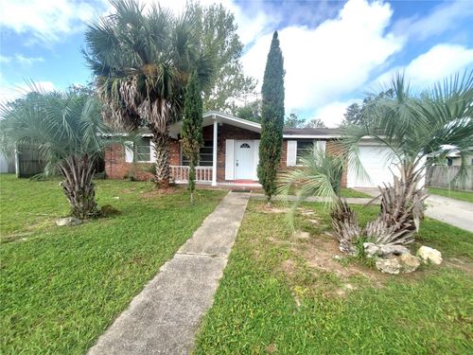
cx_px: 236
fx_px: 178
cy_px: 178
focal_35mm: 13
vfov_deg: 89.9
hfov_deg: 106.2
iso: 50
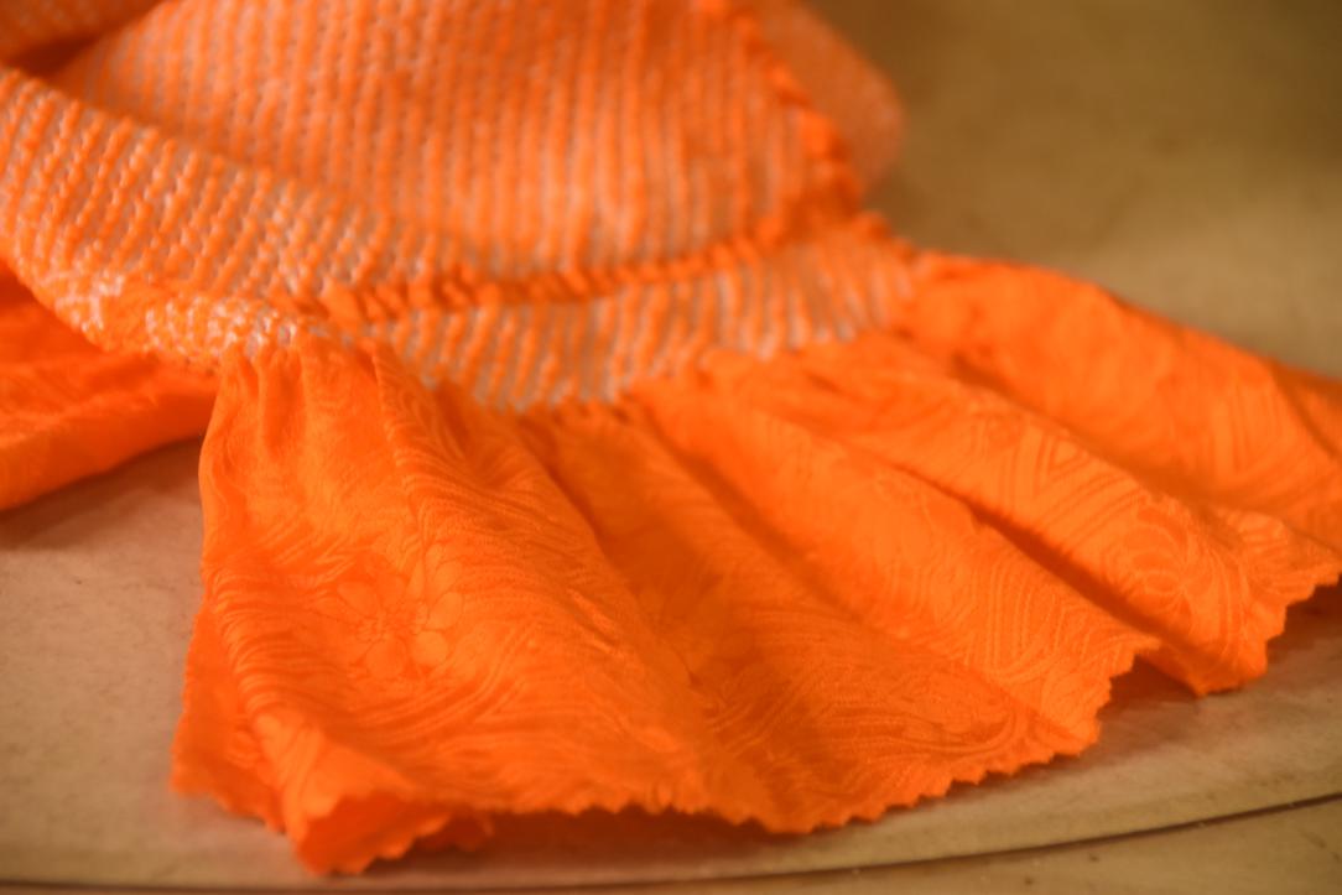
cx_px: 671
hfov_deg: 8.9
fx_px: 8668
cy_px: 448
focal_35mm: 232
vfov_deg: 5.9
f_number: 6
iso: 1400
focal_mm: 155
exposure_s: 1/125
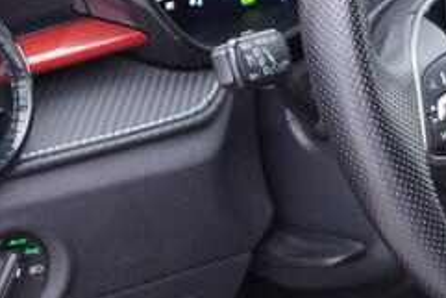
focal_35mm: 153
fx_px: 1897
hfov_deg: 13.4
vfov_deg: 9.0
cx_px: 322
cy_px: 145
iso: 250
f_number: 2.8
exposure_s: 1/40
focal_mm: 24
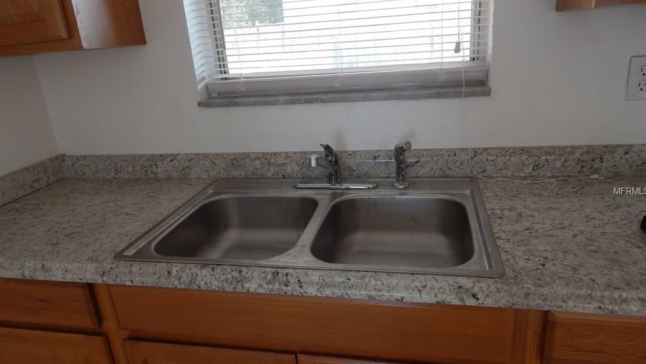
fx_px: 445
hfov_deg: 71.9
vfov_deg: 44.4
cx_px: 318
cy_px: 192
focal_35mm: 26
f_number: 3
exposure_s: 1/50
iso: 125
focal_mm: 4
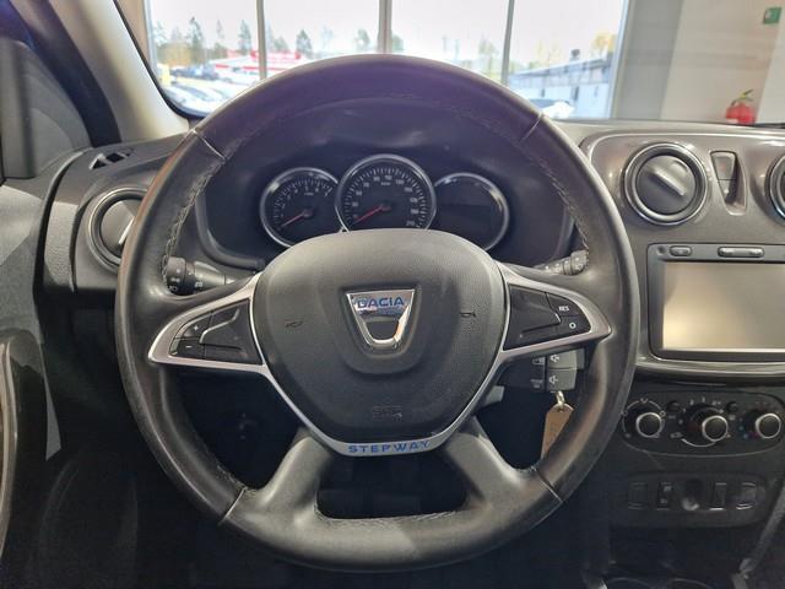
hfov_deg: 73.9
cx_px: 392
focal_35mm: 23
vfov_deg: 58.9
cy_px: 294
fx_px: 522
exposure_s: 1/50
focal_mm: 5.4
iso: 500
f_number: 1.8
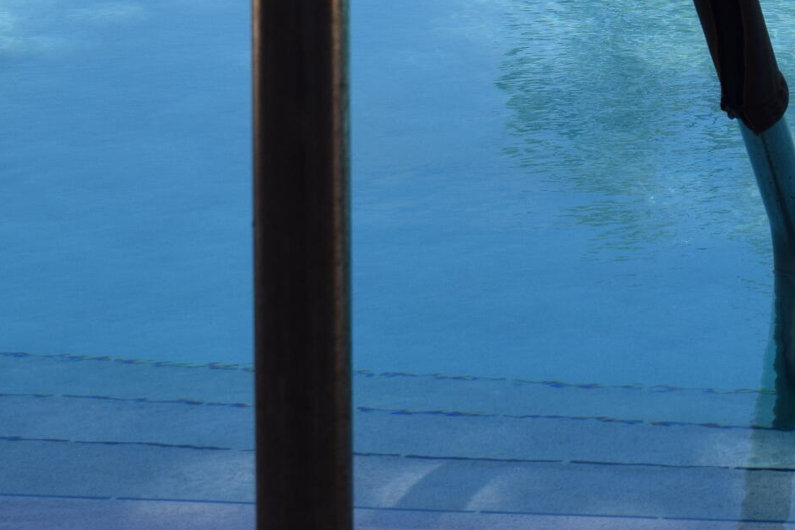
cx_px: 1243
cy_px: -192
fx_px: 3259
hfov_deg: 13.0
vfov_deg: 9.1
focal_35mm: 148
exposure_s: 1/500
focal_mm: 31
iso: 200
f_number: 11
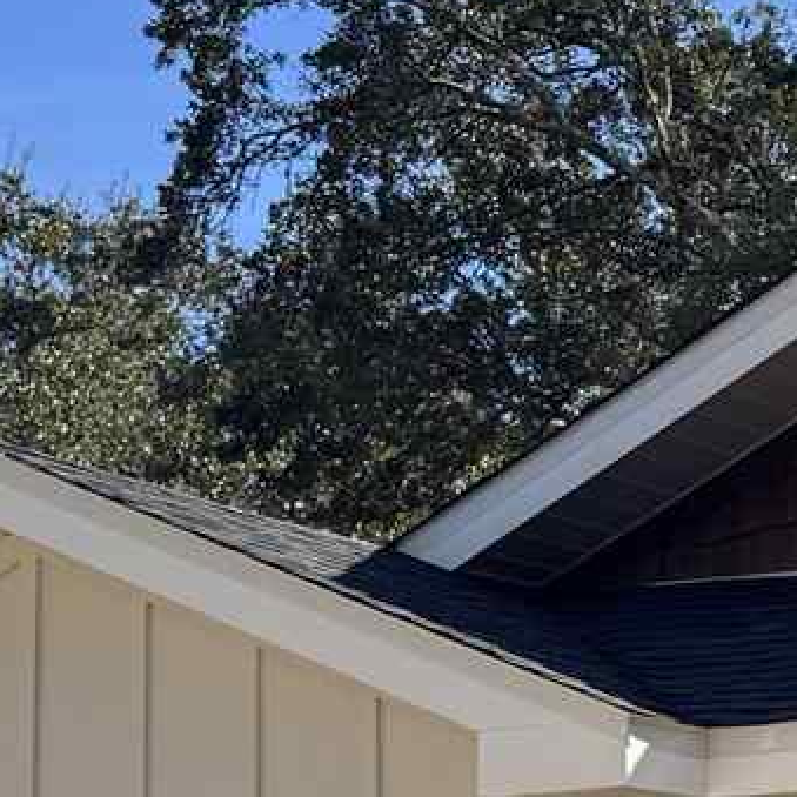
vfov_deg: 13.3
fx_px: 3334
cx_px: 1295
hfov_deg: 12.7
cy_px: 950
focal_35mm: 128
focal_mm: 6.76
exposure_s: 1/2604
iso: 80
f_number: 1.78
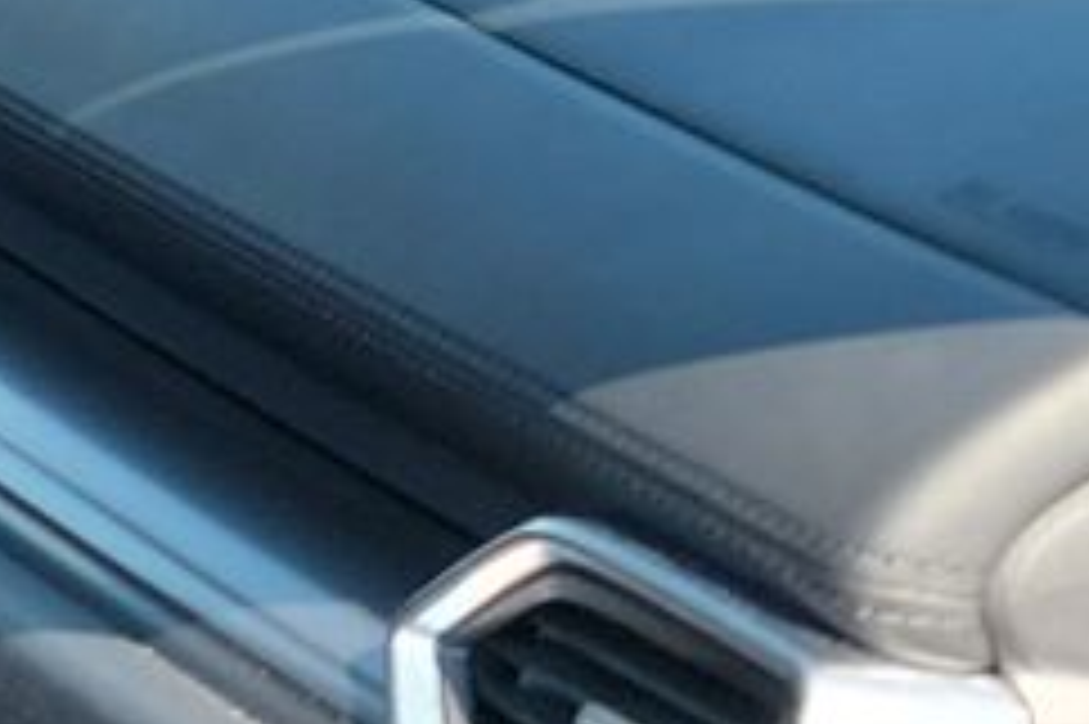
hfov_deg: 10.7
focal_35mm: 165
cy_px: 859
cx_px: -1467
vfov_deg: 8.2
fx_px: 4988
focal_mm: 6.7
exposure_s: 1/164
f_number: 1.8
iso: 50
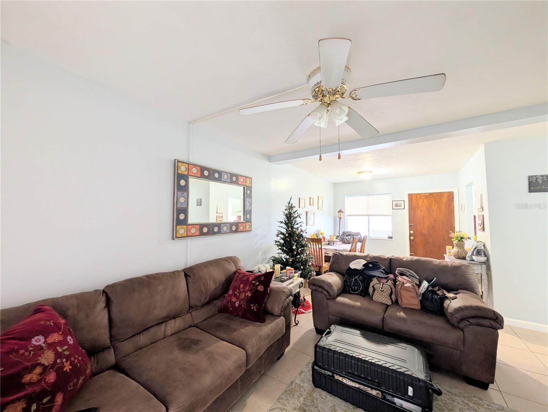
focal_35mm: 12
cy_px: 206
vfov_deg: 94.6
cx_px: 274
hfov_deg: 110.5
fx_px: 190
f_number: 1.7
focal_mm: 2.02
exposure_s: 1/42.7
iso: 116
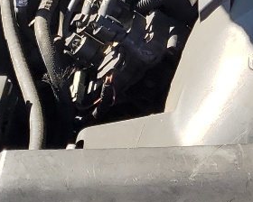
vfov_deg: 10.5
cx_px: 363
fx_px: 1086
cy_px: -16
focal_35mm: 145
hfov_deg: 12.7
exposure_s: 1/1250
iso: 50
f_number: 1.5
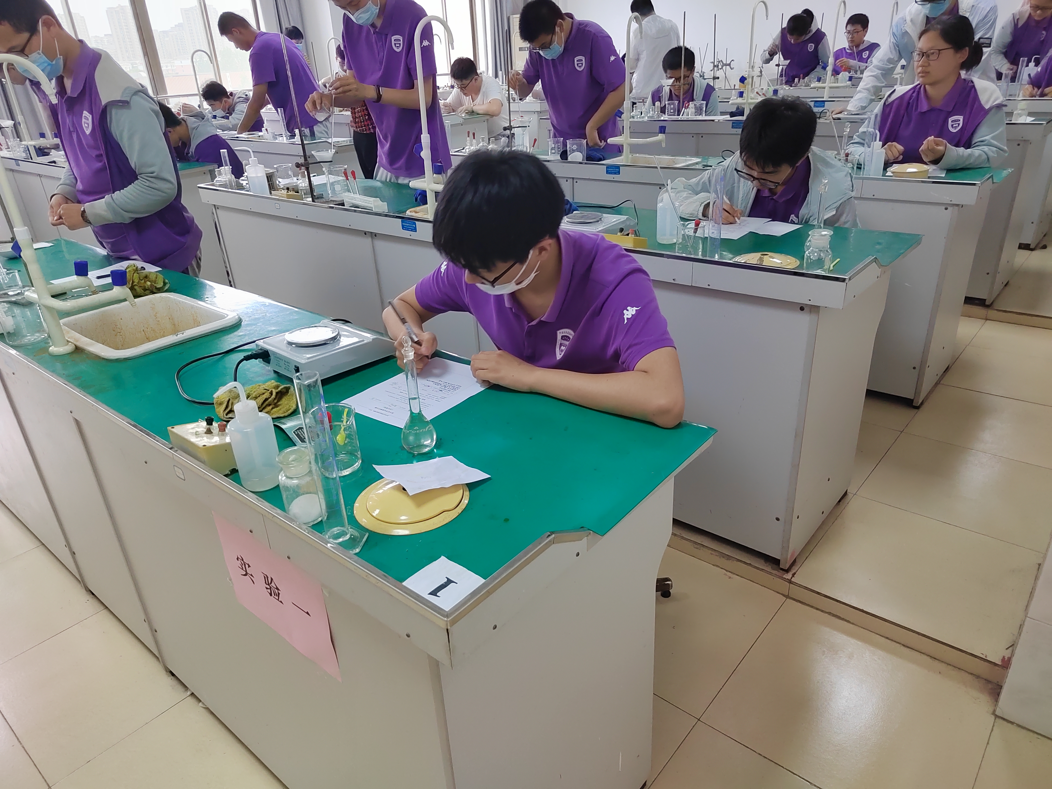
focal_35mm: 23
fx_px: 699
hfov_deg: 73.9
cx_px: 526
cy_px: 394
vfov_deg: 58.9
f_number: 1.9
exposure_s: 1/60
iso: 1000
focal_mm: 5.52
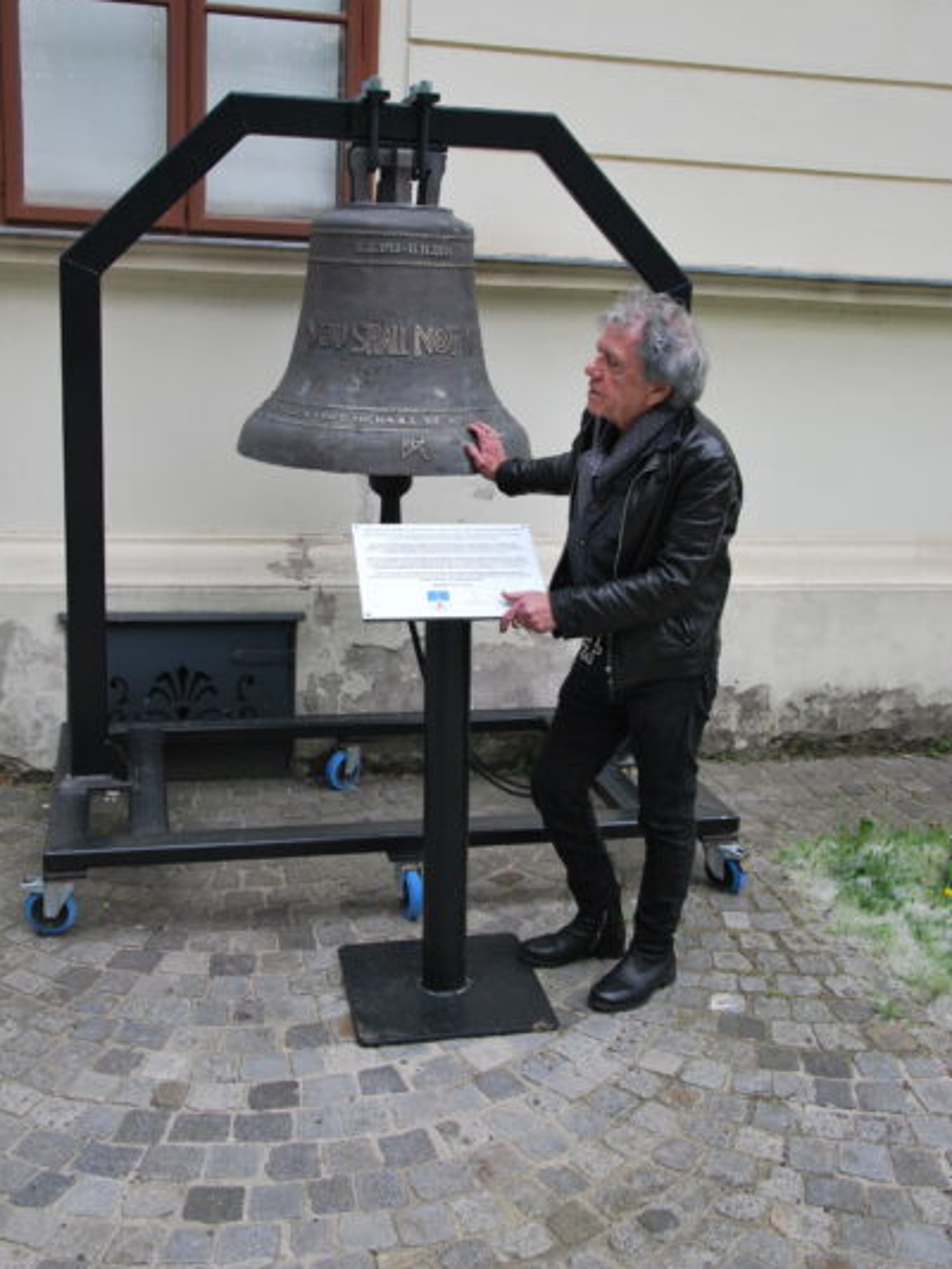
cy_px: 586
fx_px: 1430
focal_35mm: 39
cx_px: 476
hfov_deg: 36.8
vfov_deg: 47.8
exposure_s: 1/80
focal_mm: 24
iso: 200
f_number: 4.5
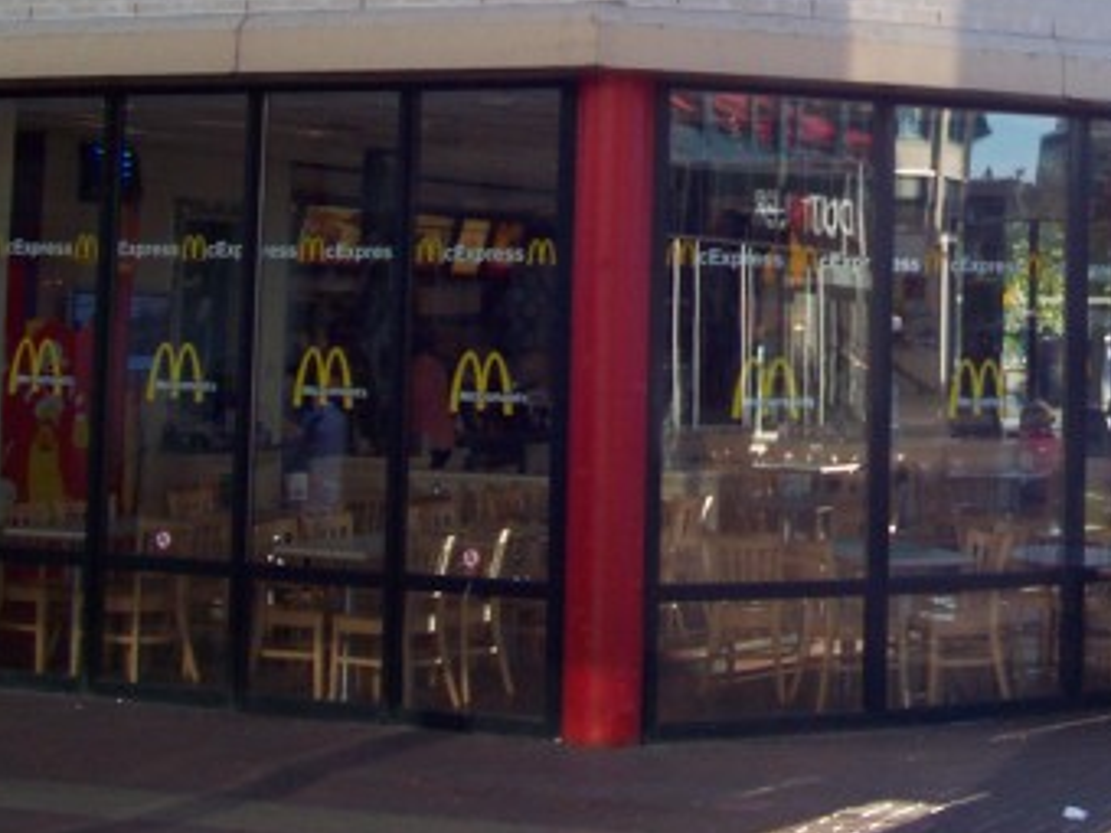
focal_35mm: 80
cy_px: 42
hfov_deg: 23.5
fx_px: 2568
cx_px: 1082
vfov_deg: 18.1
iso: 80
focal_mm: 5.6
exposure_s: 1/387
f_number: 2.7
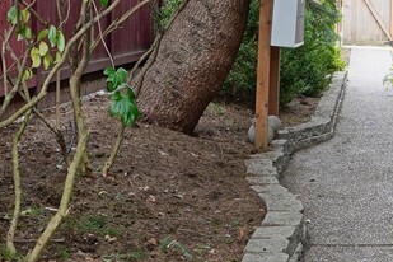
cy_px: 129
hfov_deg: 22.5
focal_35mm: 88
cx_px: 362
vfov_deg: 15.5
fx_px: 961
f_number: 8
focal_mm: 16
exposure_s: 1/2
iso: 100
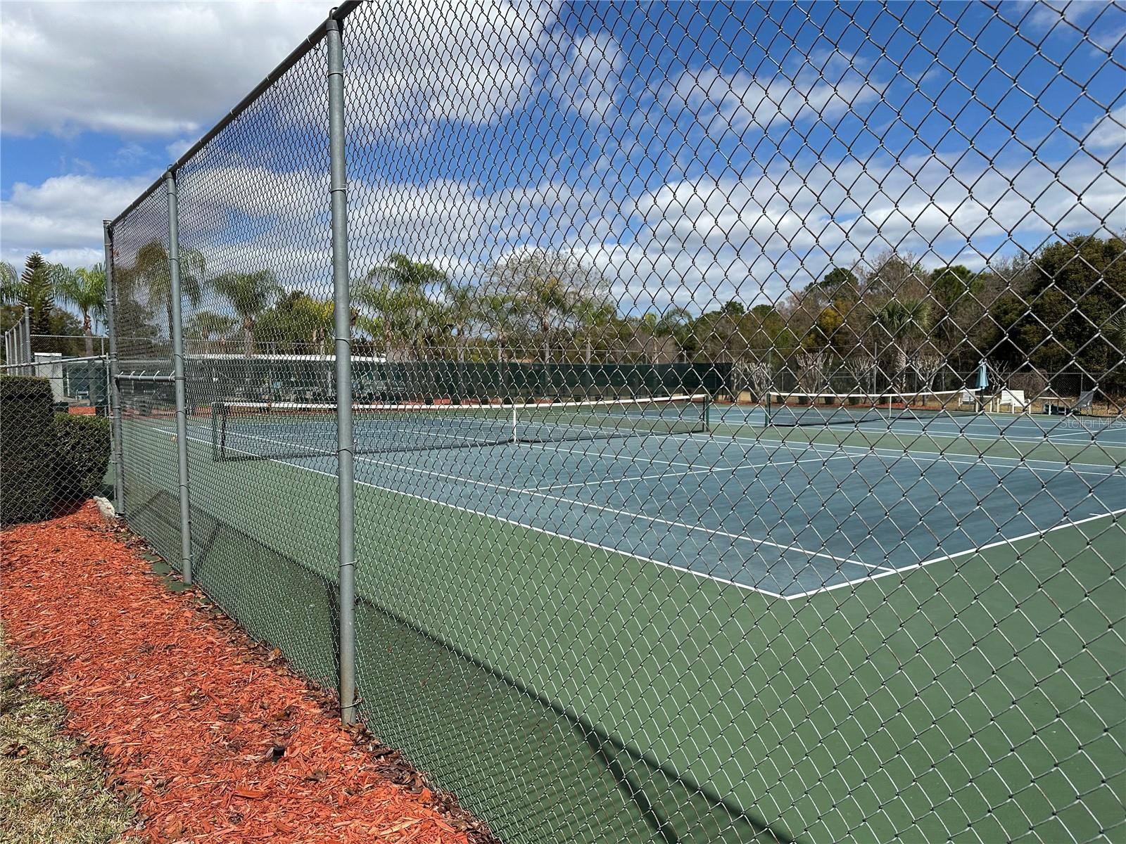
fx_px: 781
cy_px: 422
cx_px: 563
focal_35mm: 24
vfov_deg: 56.8
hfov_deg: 71.6
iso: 80
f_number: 1.78
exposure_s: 1/7042
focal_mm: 6.86
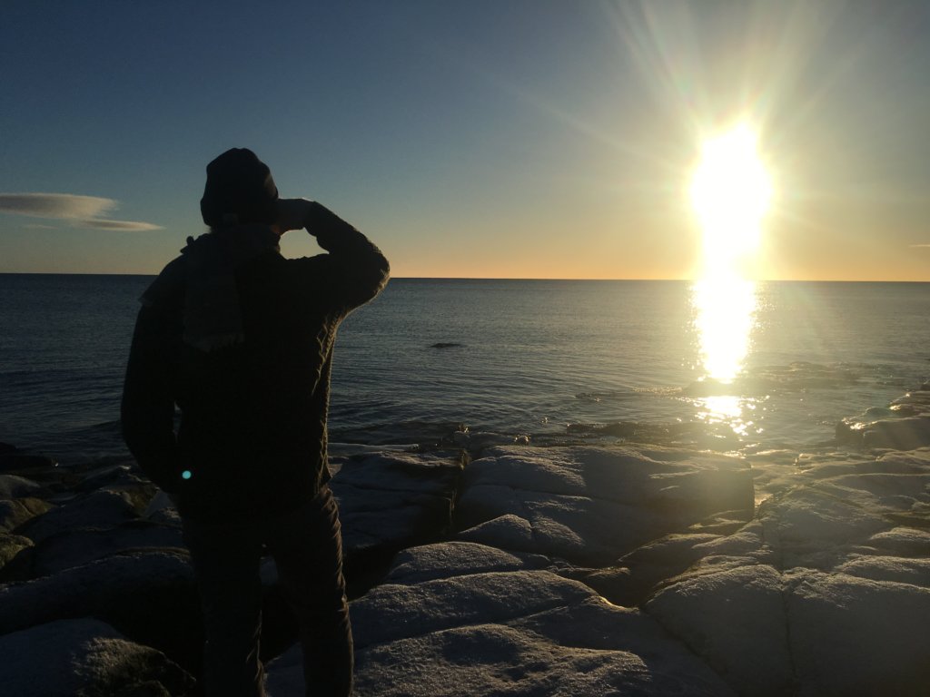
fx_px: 779
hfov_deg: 61.7
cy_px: 348
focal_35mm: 29
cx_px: 465
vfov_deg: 48.2
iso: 25
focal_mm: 4.15
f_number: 2.2
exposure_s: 1/8547
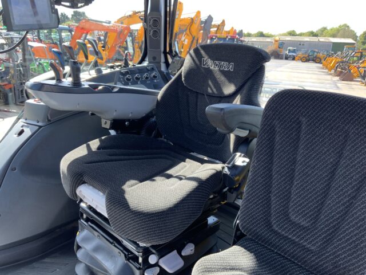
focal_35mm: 29
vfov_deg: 48.2
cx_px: 183
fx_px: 307
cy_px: 138
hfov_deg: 61.7
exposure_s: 1/122
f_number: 1.8
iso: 20
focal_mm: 3
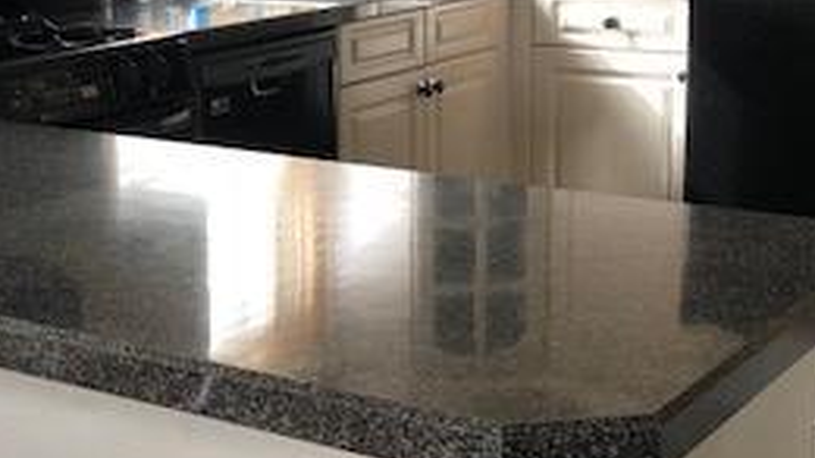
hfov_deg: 27.9
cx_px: 216
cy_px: 91
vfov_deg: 16.0
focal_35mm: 75
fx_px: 1620
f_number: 1.8
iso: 40
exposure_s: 1/24
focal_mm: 4
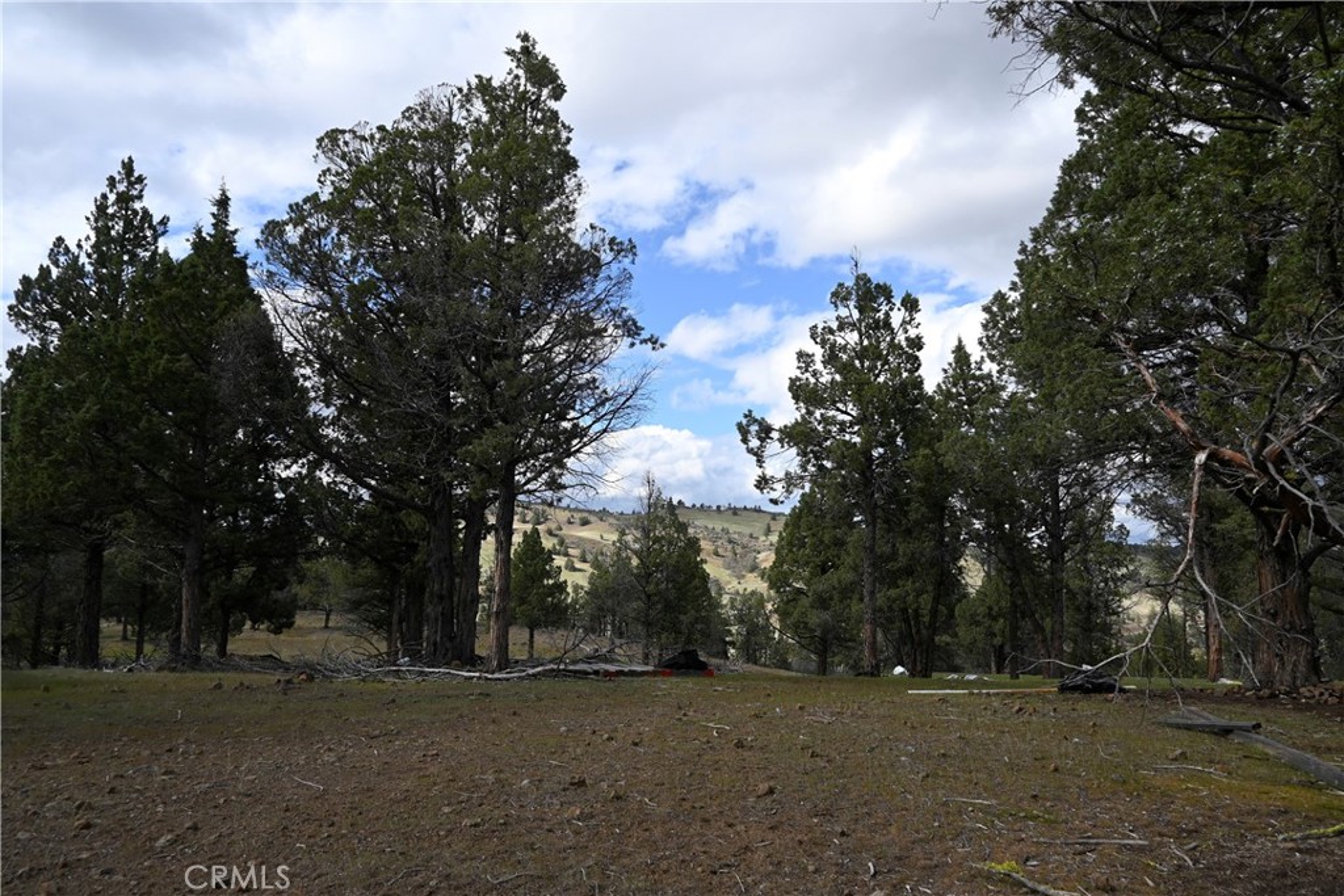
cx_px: 672
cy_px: 448
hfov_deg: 73.7
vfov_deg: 53.1
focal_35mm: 24
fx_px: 896
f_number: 6.3
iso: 100
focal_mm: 16
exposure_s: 1/320
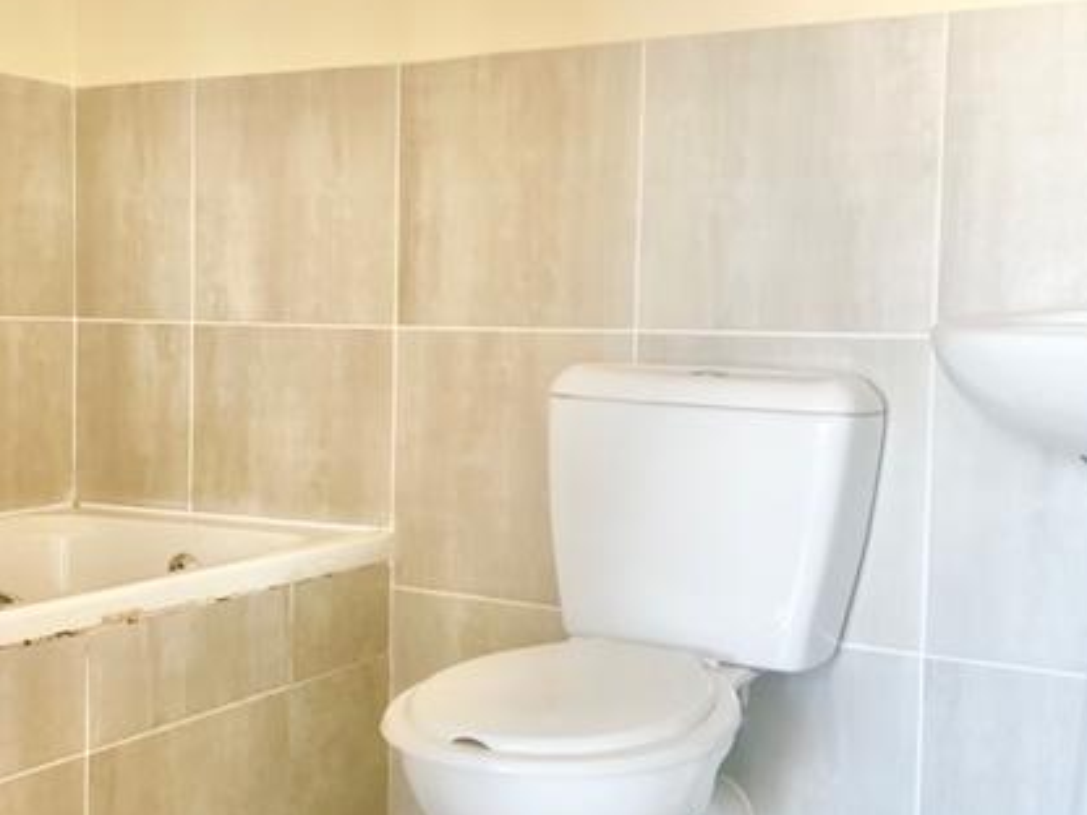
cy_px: 418
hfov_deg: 38.0
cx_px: 415
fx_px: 1570
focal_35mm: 50
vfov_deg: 29.1
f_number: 1.5
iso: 125
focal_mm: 5.7
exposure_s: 1/121
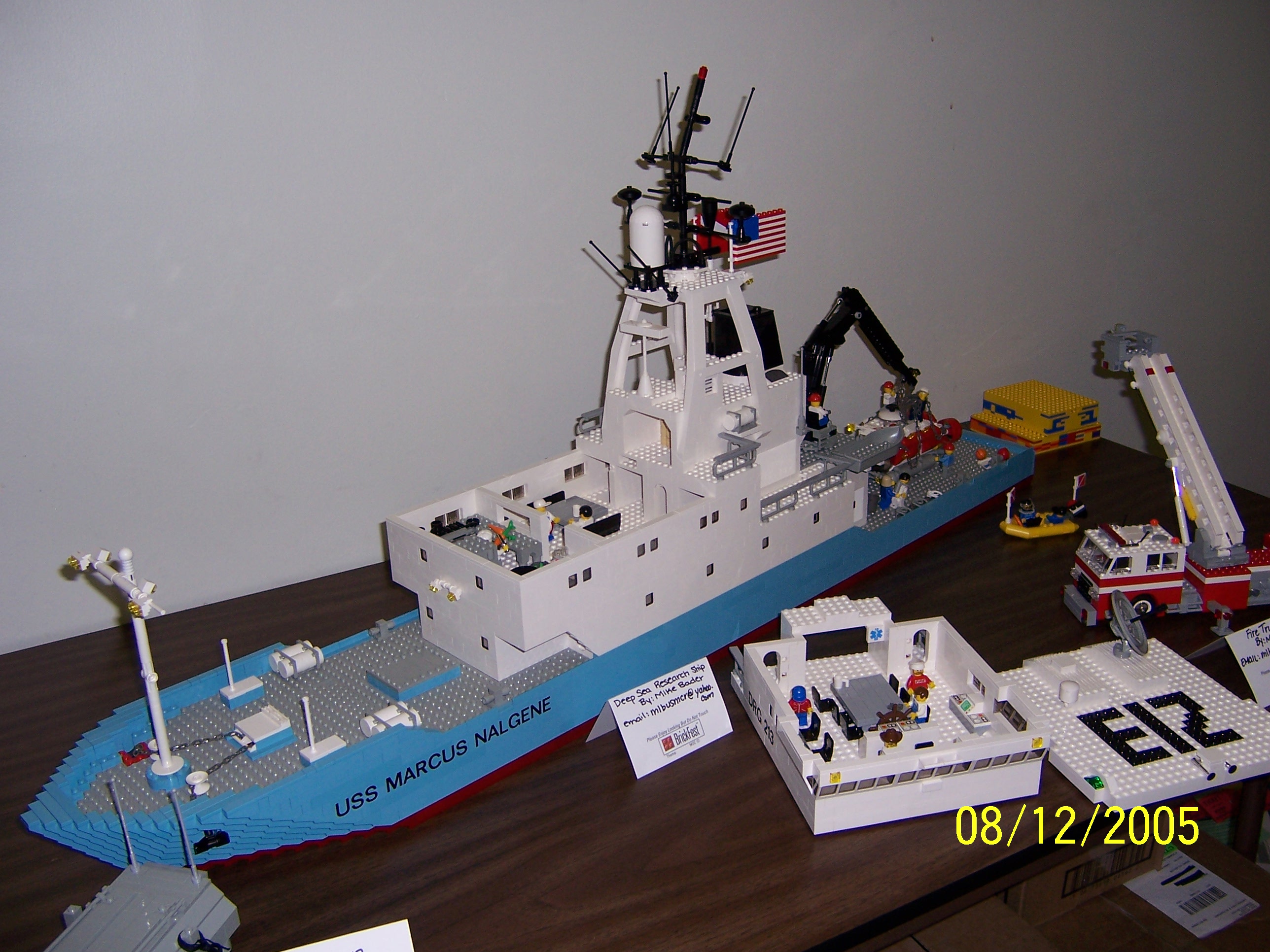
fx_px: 1211
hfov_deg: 55.4
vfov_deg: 42.9
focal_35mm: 33
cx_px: 635
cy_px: 476
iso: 80
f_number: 2.8
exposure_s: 1/60
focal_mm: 5.5
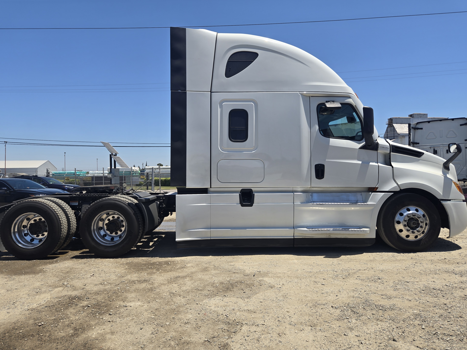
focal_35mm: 24
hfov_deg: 71.6
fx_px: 324
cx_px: 231
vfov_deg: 56.8
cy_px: 172
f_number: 1.8
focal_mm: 5.4
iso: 25
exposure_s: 1/2240
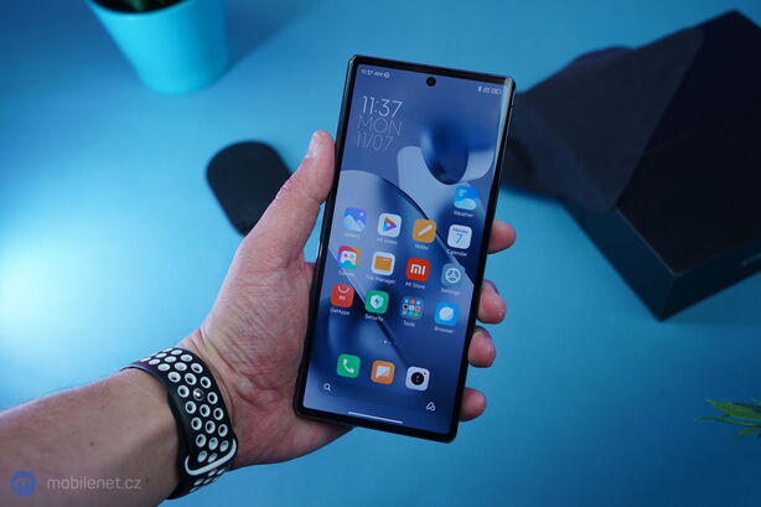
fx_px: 782
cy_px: 254
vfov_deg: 35.9
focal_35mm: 37
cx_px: 380
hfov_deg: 51.9
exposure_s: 1/125
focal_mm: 37
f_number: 5.6
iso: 500
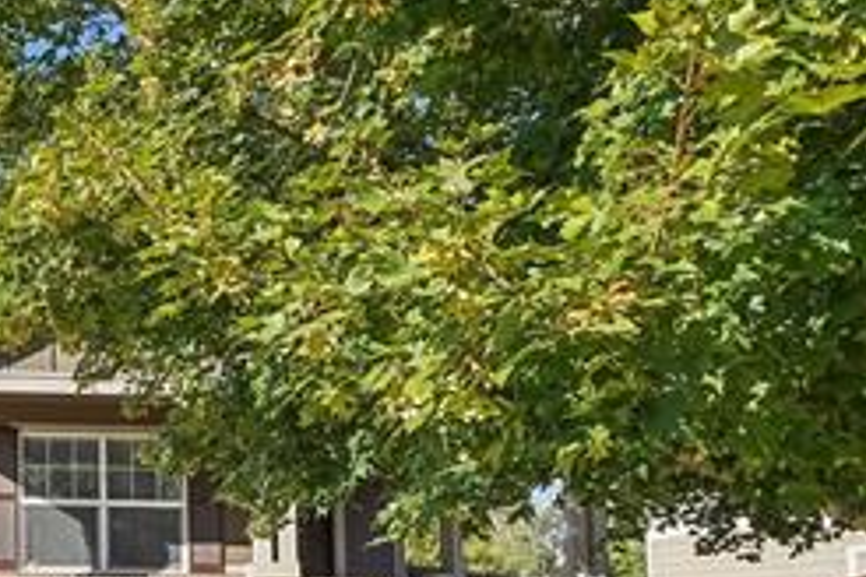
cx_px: 28
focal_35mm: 39
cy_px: 559
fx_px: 938
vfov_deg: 31.9
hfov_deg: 43.5
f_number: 8
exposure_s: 1/200
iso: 100
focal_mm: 10
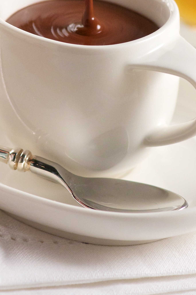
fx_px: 2694
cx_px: 92
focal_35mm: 329
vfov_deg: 6.3
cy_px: 8
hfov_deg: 4.2
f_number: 5
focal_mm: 105
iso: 2000
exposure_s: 1/250
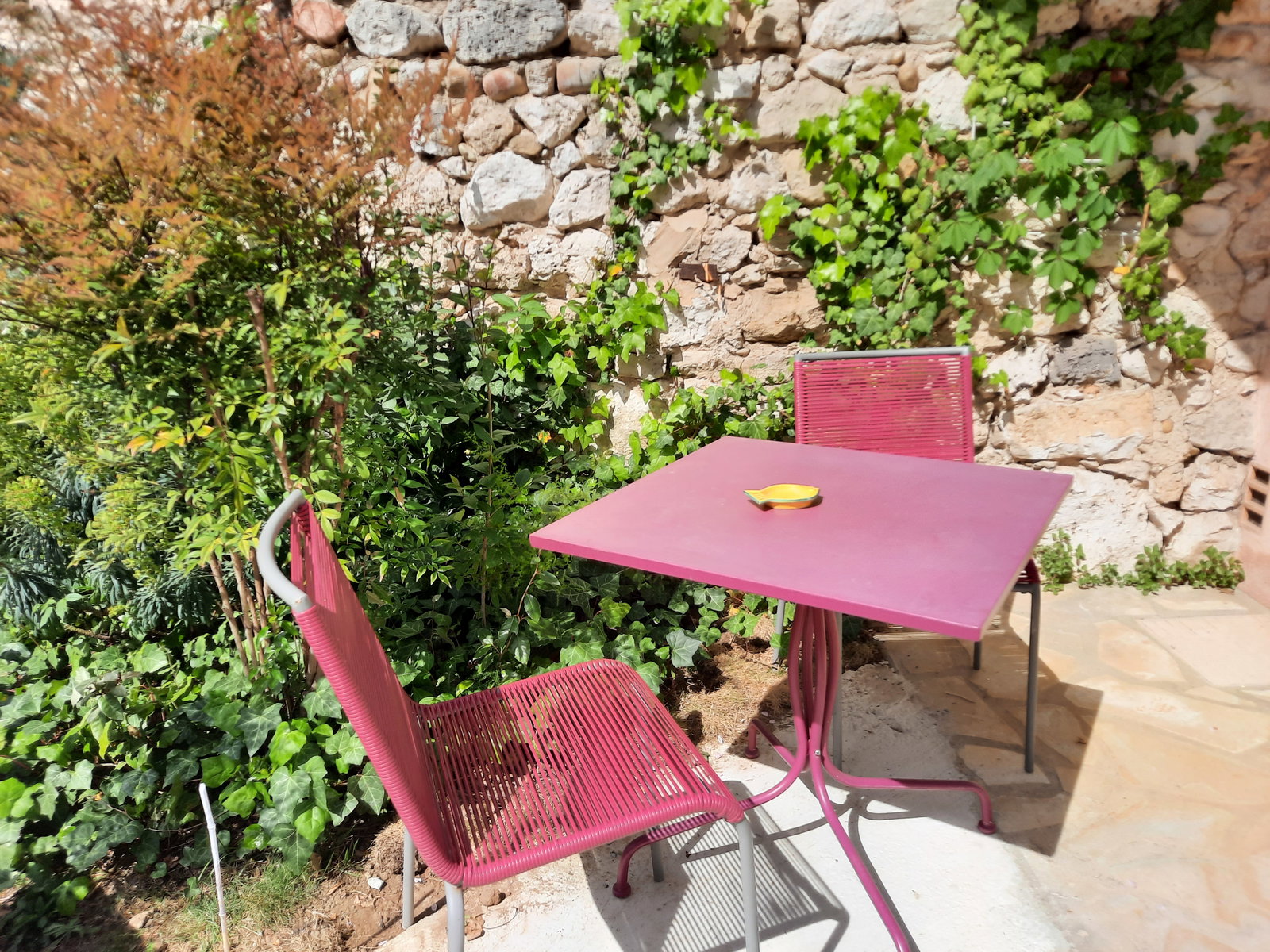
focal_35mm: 25
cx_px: 635
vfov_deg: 54.9
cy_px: 476
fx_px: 917
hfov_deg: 69.4
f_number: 2
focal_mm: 4.6
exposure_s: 1/853
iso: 32
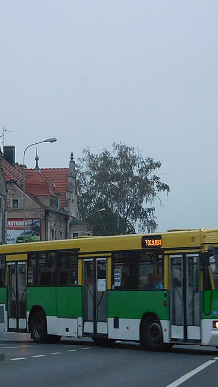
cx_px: 91
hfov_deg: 10.4
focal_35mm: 117
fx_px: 1202
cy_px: 194
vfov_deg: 18.3
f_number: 4.6
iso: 400
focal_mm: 14.3
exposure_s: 1/100
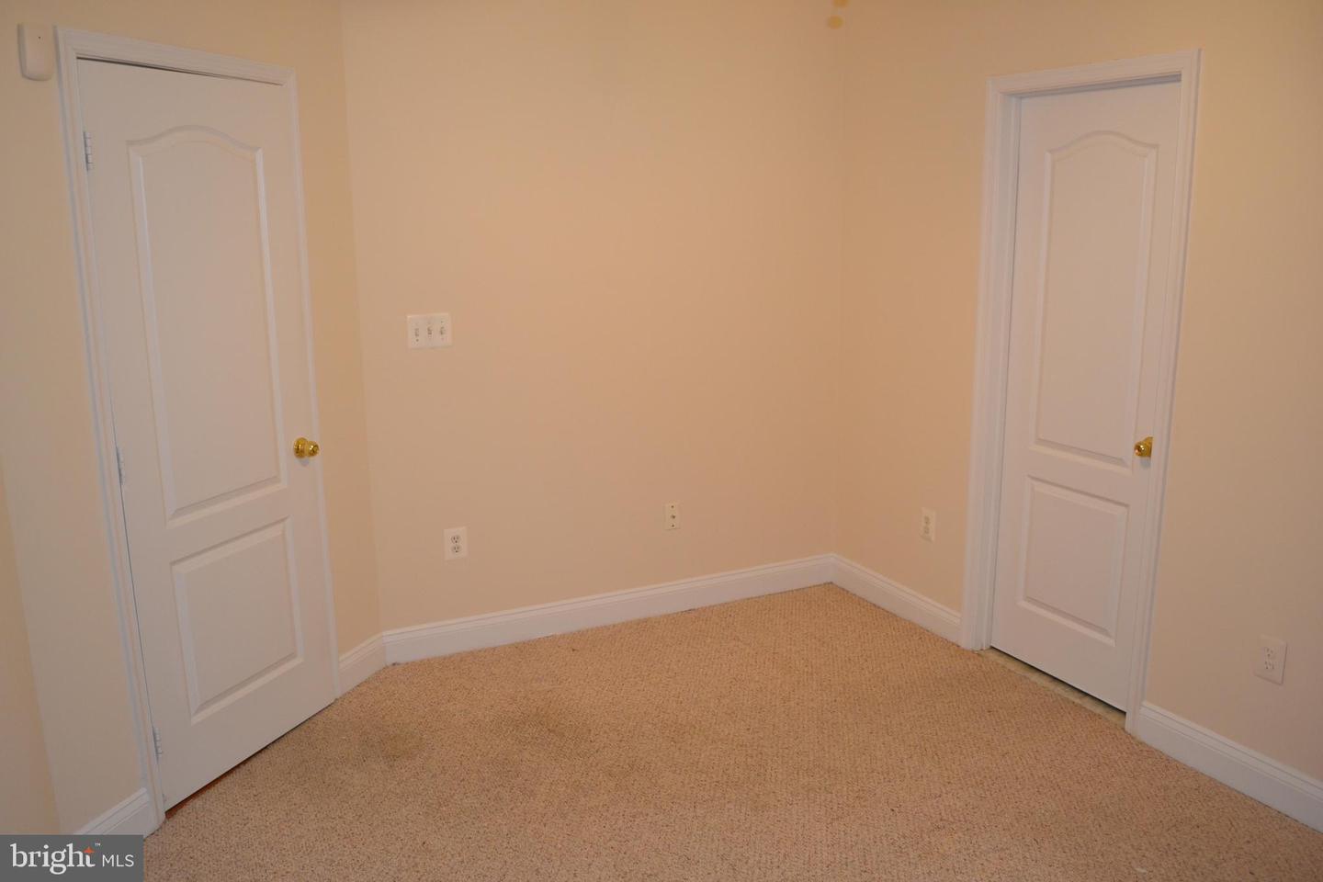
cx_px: 662
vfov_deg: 47.9
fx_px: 992
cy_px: 441
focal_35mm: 27
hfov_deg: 67.4
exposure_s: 1/60
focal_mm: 18
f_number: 3.5
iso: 640
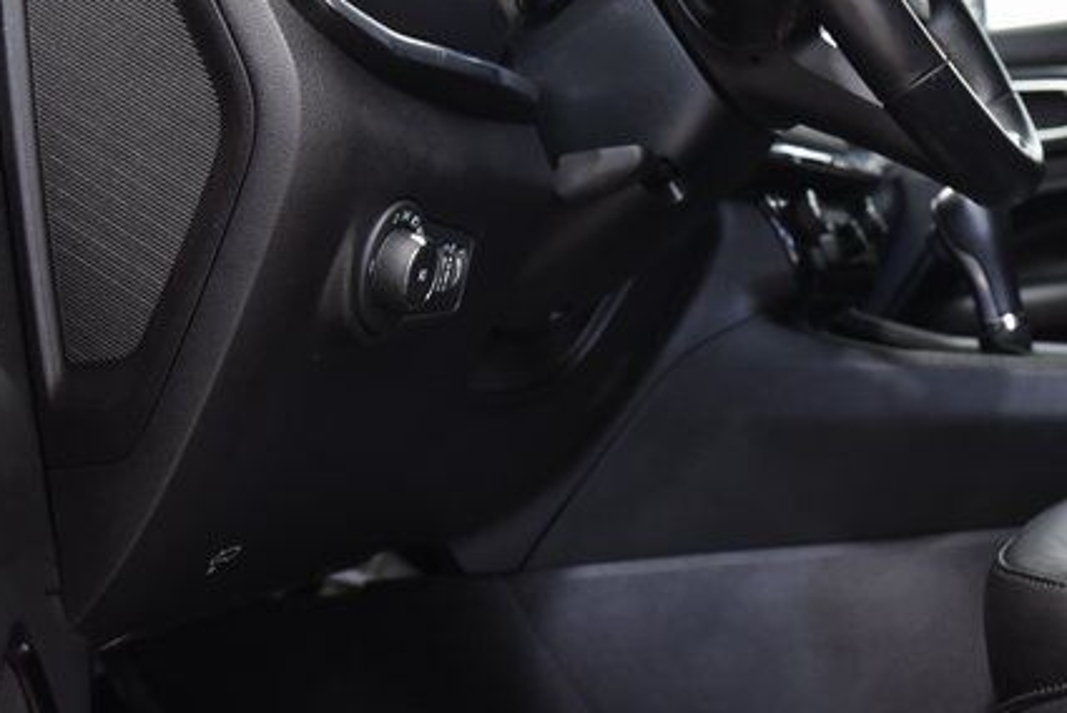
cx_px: 828
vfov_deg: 16.7
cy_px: 387
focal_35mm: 82
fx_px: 2432
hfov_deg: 24.4
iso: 1600
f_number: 4
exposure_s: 1/20
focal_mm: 34
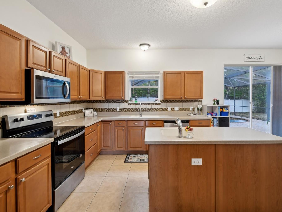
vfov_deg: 74.7
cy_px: 104
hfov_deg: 91.0
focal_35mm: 17
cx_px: 145
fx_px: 139
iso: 400
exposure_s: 1/5
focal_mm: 15
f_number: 8
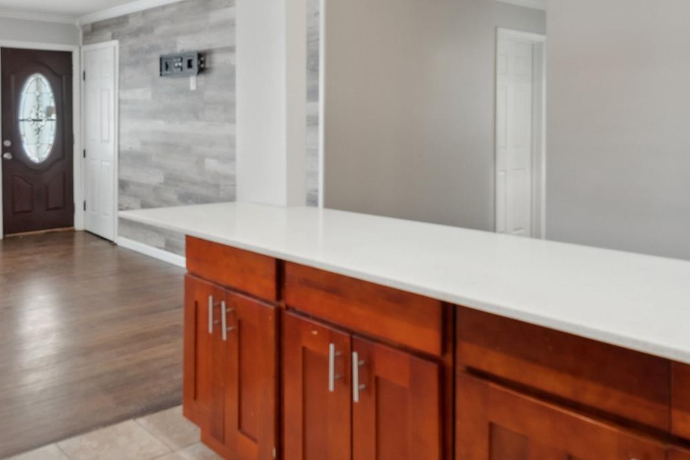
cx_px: 267
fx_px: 613
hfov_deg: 58.1
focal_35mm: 32
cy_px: 99
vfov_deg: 39.7
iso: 800
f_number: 6.3
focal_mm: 16
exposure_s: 1/50
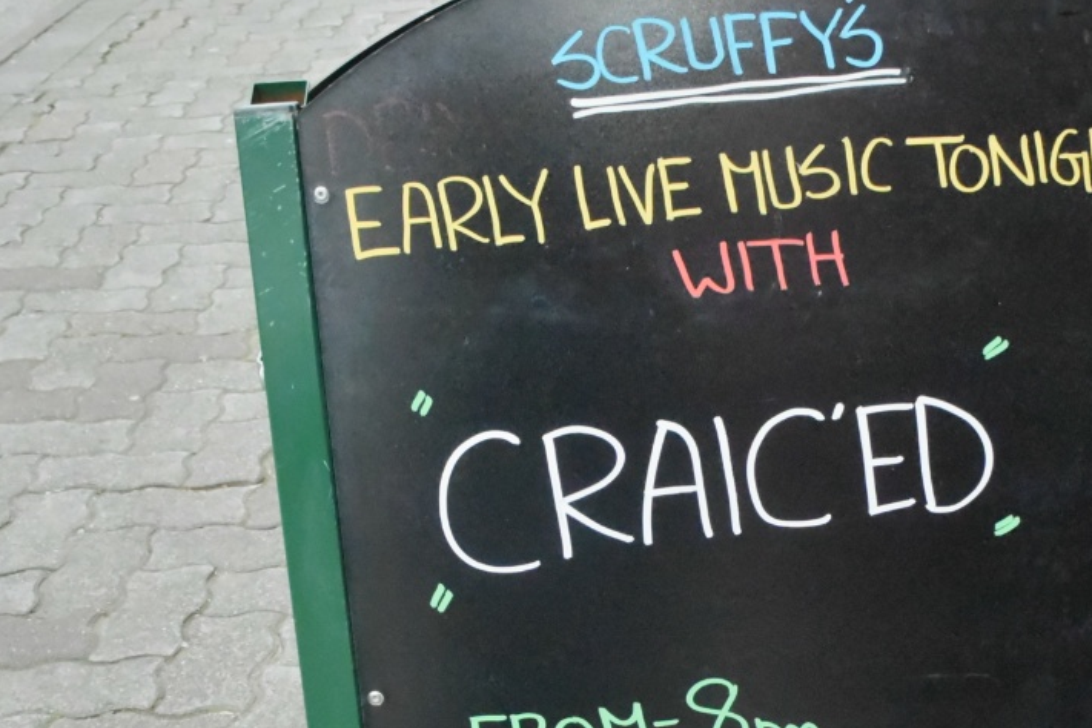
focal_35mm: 63
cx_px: 685
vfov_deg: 21.1
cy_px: 671
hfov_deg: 31.7
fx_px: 1911
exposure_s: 1/500
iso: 5000
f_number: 3.5
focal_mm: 10.4
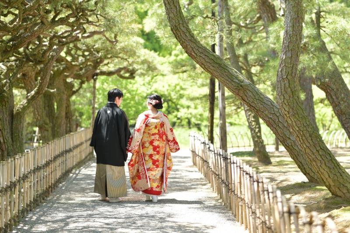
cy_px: 116
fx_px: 1021
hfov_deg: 19.5
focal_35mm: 105
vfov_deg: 13.0
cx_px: 175
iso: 100
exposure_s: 1/250
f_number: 2.5
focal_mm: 105
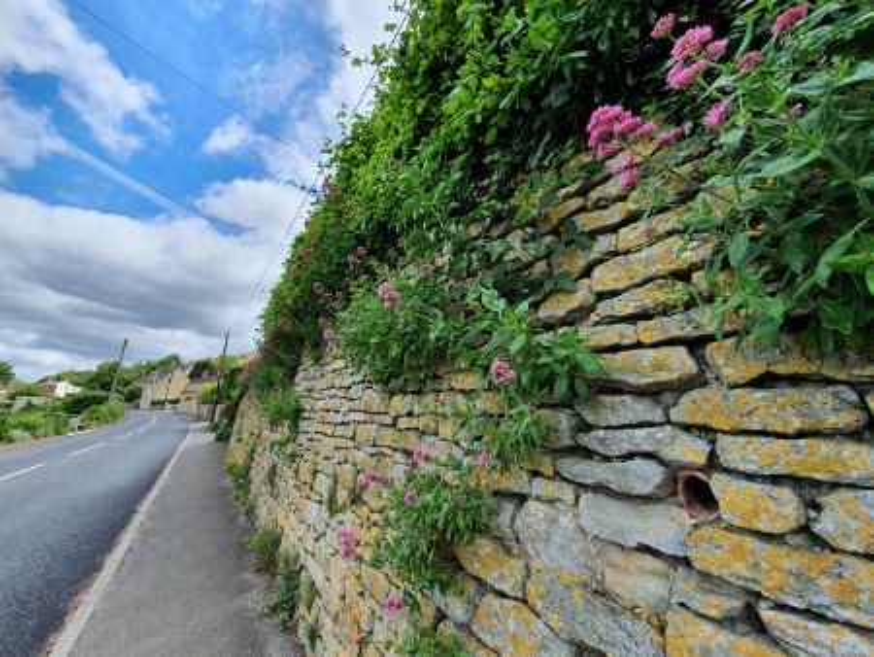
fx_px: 328
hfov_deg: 106.2
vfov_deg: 90.0
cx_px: 437
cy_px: 328
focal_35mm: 13
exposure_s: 1/798
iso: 50
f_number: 2.2
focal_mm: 1.8
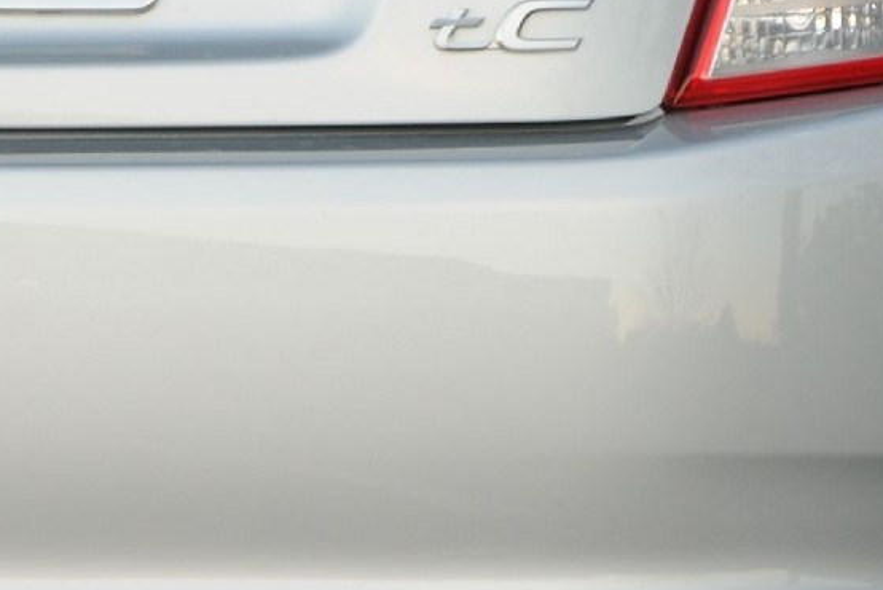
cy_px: 208
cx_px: -140
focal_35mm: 784
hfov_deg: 2.6
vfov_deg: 1.8
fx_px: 19239
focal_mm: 116
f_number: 8
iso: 200
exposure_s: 1/60
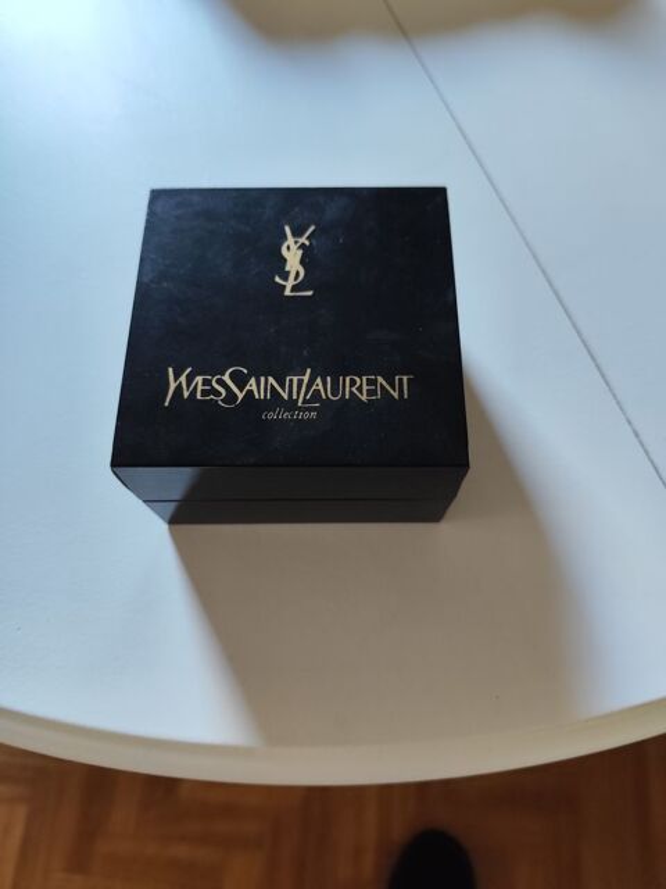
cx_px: 333
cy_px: 444
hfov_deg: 58.9
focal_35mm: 23
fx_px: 590
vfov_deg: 73.9
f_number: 1.65
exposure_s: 1/50
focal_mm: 6.19
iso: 500
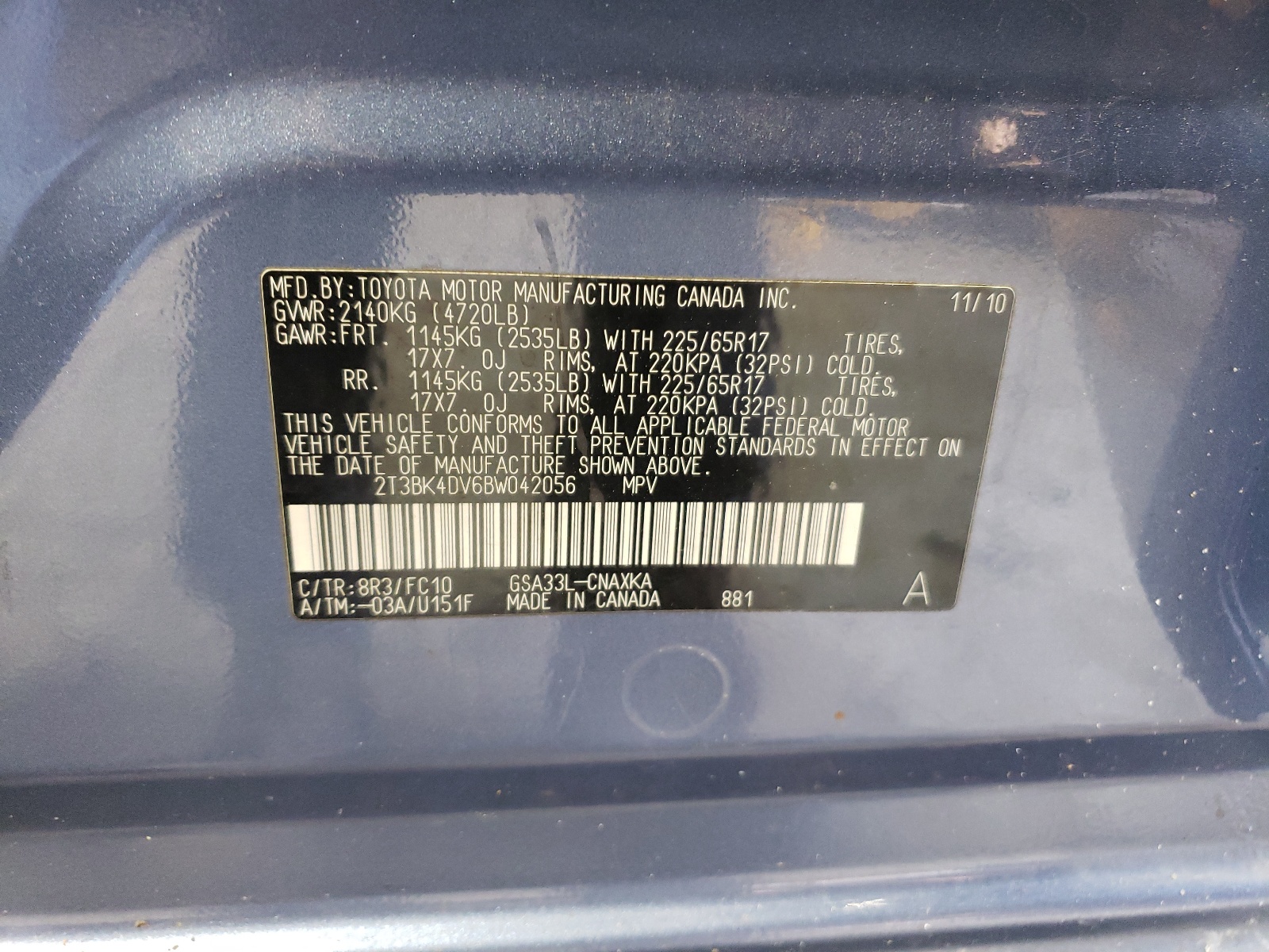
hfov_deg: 67.3
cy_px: 476
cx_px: 634
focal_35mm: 26
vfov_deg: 53.1
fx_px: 953
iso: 270
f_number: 1.5
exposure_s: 1/30
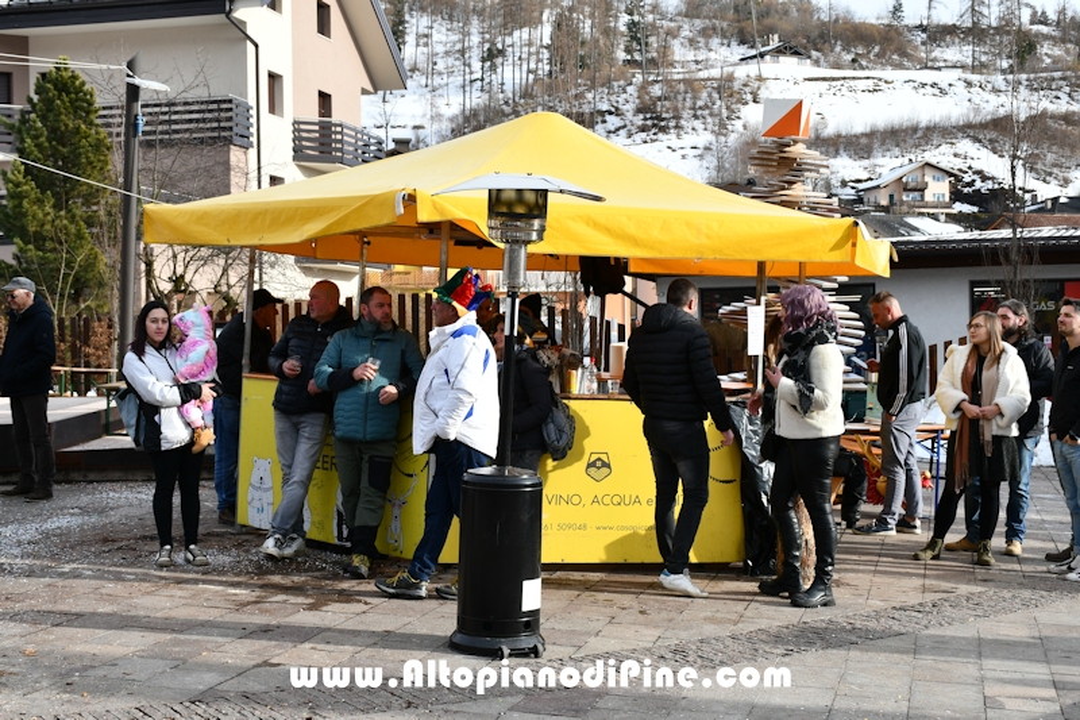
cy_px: 360
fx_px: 1560
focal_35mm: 52
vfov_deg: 26.0
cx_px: 540
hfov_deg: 38.2
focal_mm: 35
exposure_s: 1/250
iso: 140
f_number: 8
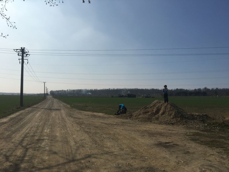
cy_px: 86
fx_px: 192
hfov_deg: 61.7
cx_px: 114
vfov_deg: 48.2
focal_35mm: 29
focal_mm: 4.15
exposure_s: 1/5128
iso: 25
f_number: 2.2
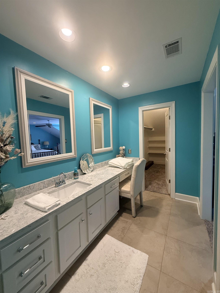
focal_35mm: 14
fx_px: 119
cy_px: 146
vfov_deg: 102.1
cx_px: 110
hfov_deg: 85.7
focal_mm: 2.22
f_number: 2.2
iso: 320
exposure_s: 1/120
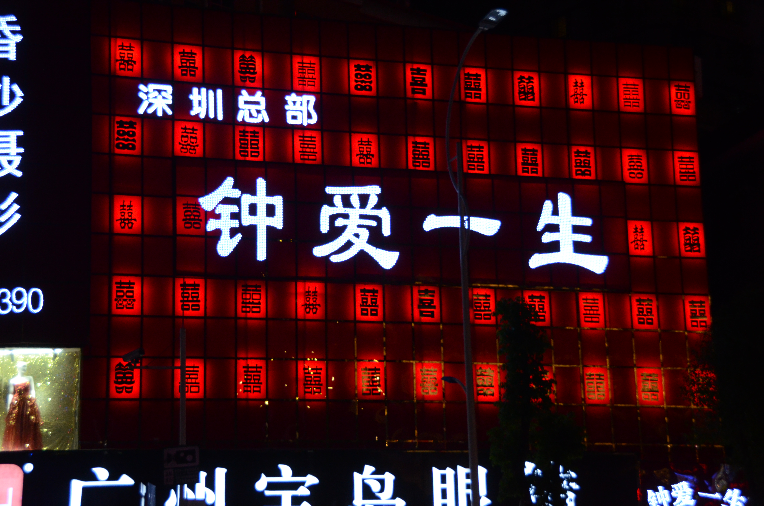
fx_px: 1461
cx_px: 382
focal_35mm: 69
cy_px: 253
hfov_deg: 29.3
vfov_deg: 19.6
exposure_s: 1/100
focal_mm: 46
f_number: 5
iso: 1600
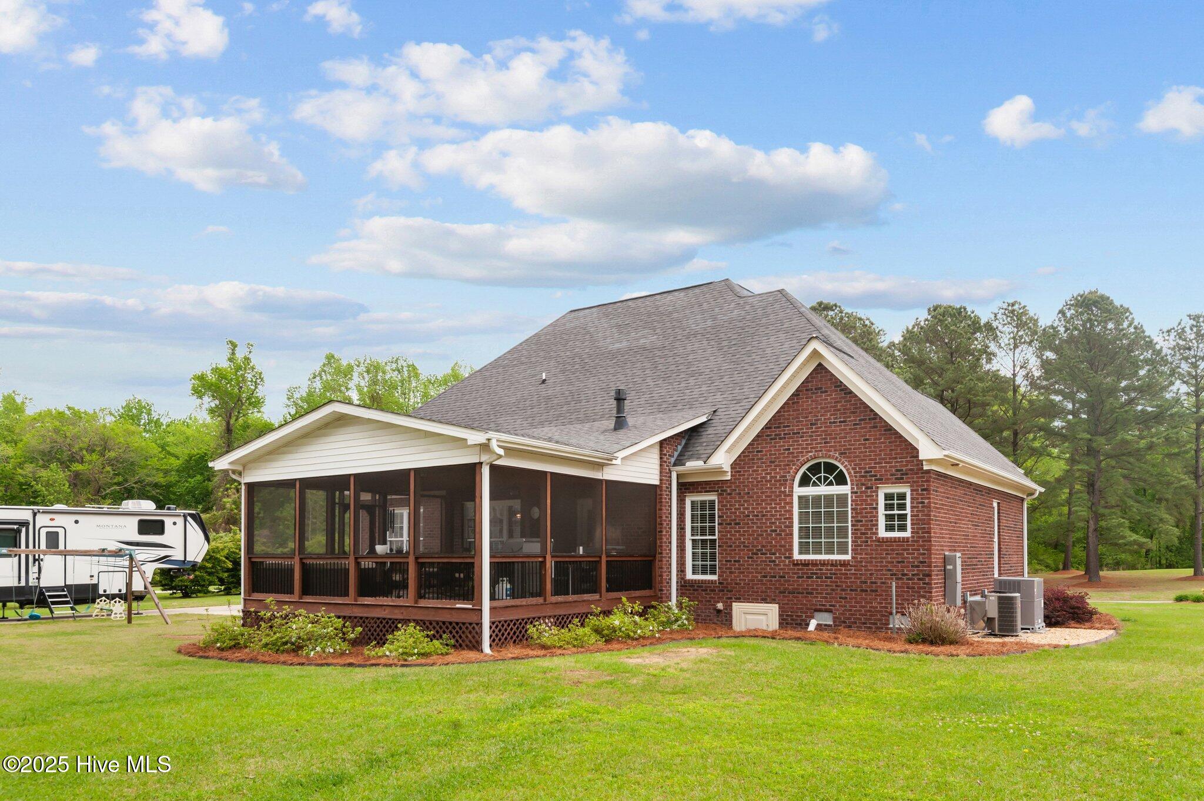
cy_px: 400
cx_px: 602
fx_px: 835
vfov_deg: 51.2
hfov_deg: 71.6
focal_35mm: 25
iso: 400
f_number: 10
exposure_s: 1/400
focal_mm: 25
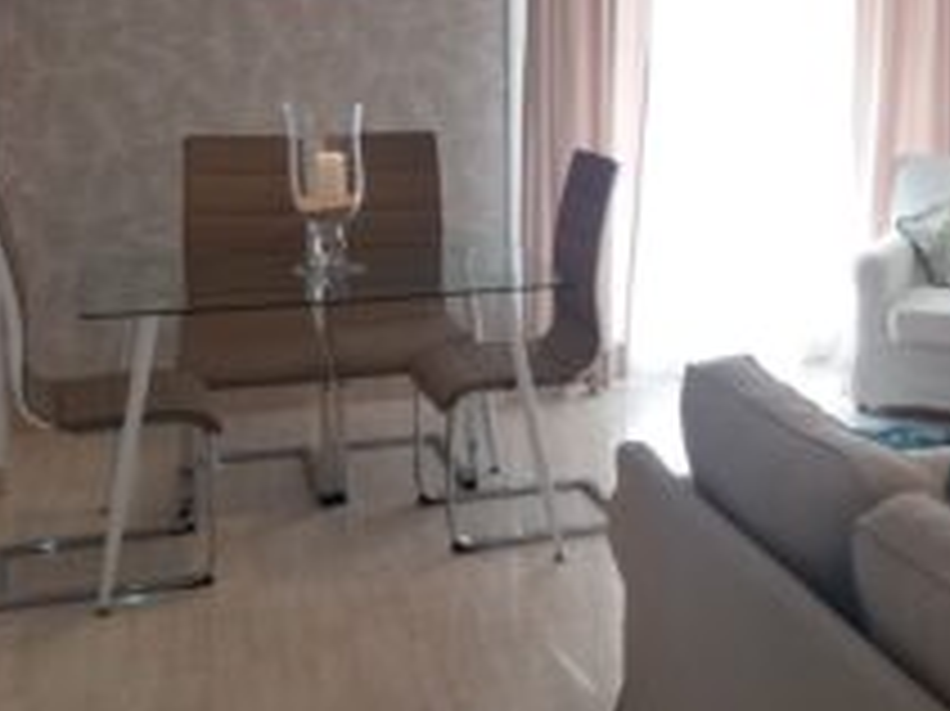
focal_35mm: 53
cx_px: 626
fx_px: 1454
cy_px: 202
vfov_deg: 27.2
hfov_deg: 35.9
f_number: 1.9
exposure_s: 1/33
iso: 64
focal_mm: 3.7
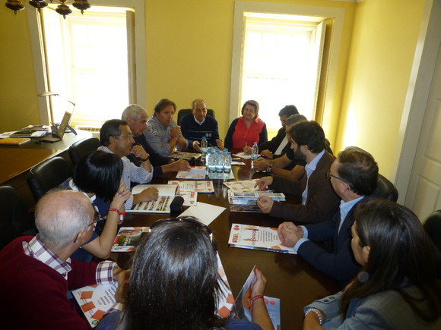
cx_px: 220
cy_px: 165
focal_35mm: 24
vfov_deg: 56.8
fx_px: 306
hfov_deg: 71.6
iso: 200
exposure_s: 1/60
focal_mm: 4.3
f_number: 3.3
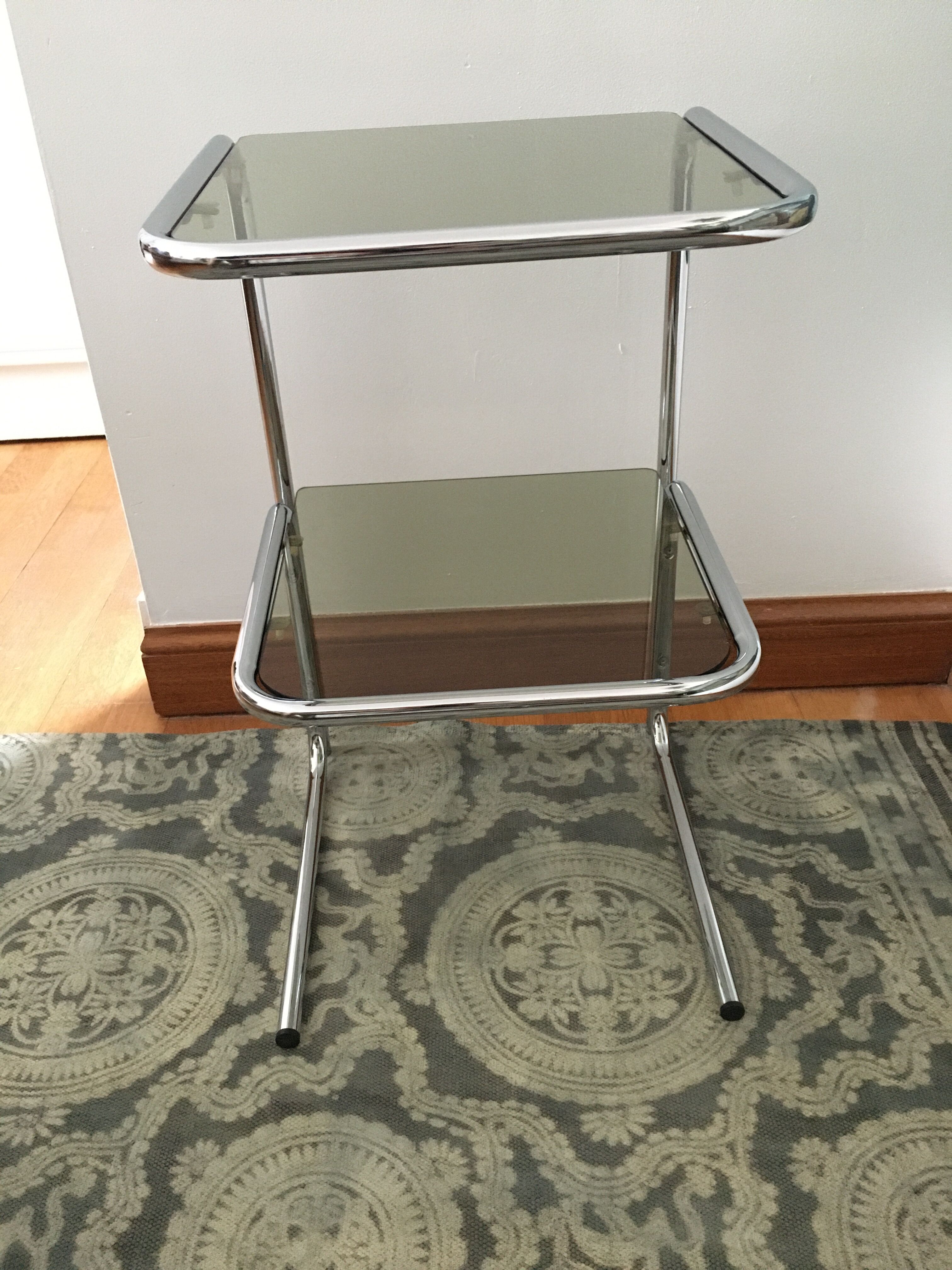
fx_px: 1063
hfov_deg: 48.2
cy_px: 635
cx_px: 476
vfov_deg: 61.7
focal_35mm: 29
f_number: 2.2
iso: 320
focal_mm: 4.15
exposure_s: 1/17
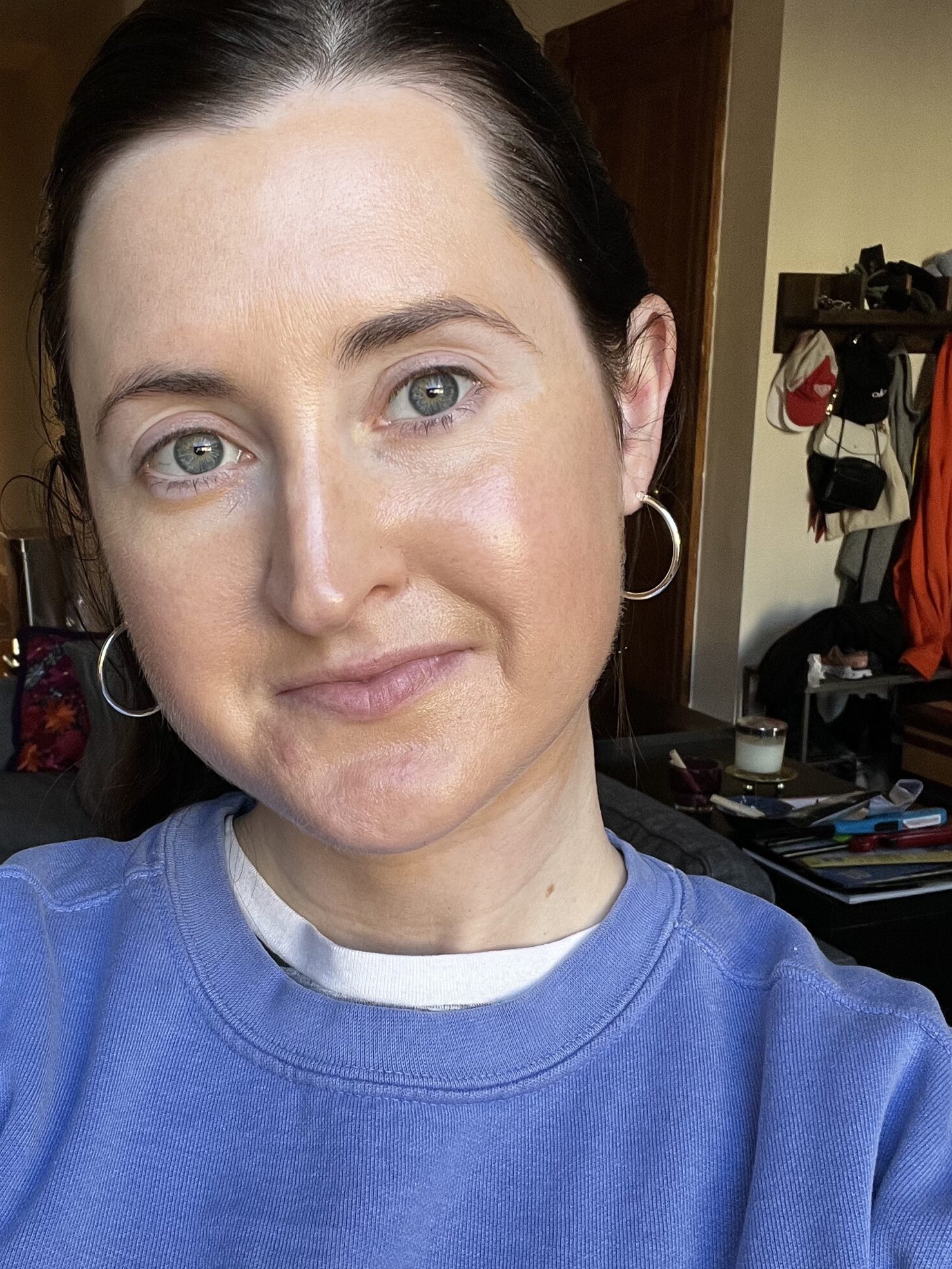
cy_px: 697
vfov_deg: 47.8
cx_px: 373
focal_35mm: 39
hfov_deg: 36.7
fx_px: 1430
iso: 64
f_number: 2.2
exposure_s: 1/60
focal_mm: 2.71
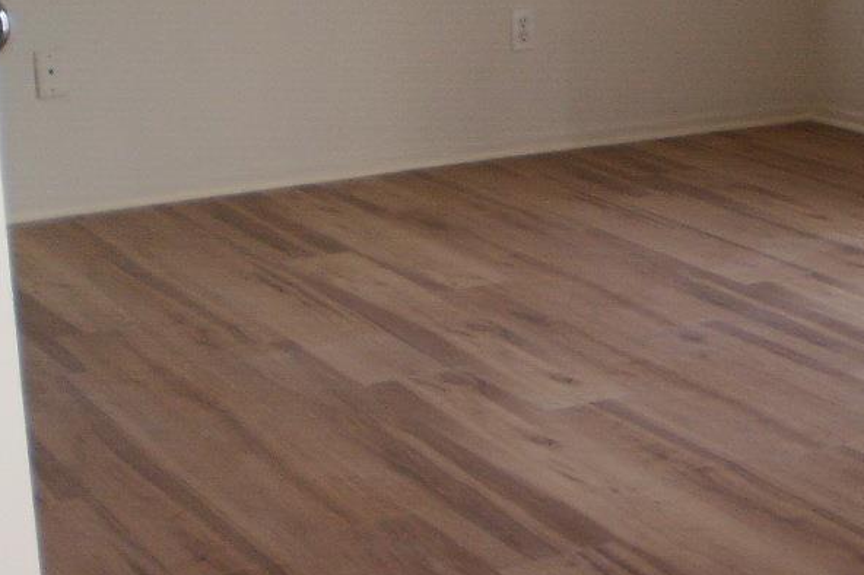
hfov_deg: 24.6
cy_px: 323
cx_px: 724
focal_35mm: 81
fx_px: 1943
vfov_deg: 16.8
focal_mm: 6.3
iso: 125
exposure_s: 1/30
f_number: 3.1
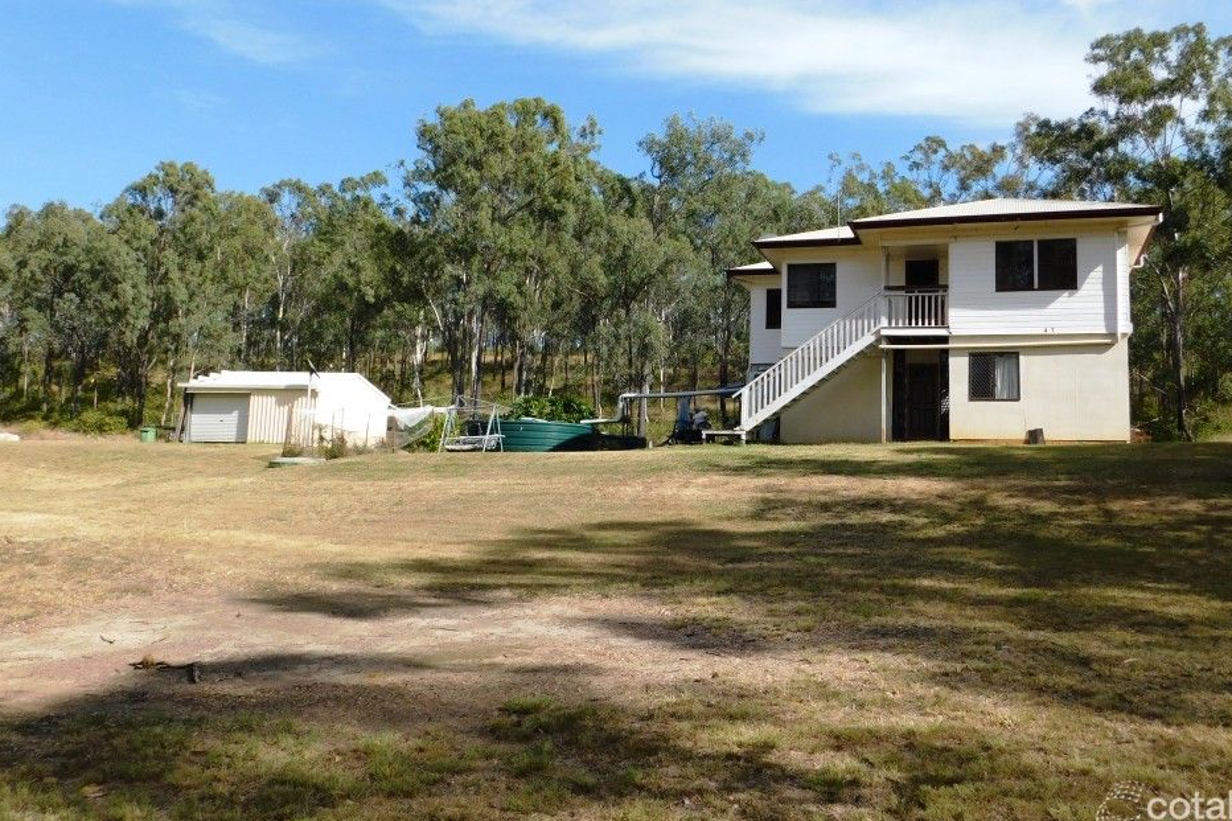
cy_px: 360
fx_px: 1095
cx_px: 649
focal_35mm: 32
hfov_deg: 58.7
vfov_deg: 41.0
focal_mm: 4.9
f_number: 3.2
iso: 125
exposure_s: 1/1000
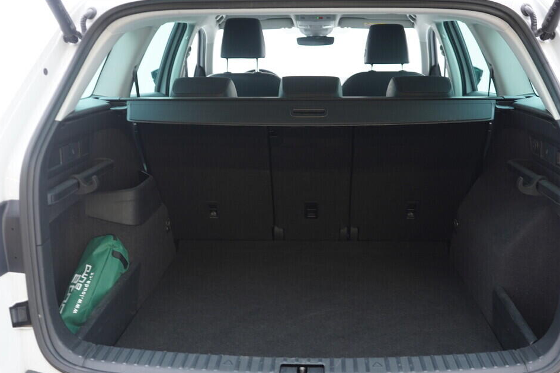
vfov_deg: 34.2
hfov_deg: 49.5
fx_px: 607
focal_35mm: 39
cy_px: 199
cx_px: 296
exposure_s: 1/40
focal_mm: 24
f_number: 2.8
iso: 400
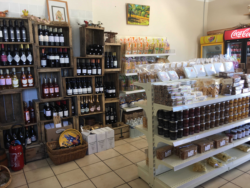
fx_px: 209
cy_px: 94
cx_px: 125
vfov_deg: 48.2
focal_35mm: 29
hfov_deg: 61.7
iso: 25
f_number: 2.2
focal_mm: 4.15
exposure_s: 1/50
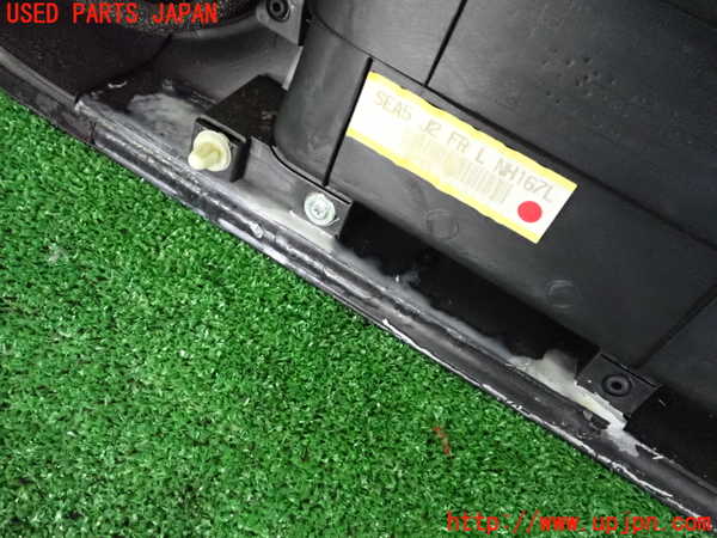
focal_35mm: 30
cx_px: 358
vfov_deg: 46.8
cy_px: 269
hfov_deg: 60.0
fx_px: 621
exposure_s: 1/200
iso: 4000
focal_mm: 5.4
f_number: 2.3
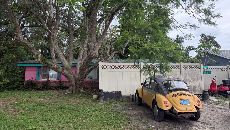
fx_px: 165
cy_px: 53
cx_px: 115
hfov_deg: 69.9
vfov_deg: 42.7
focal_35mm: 27
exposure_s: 1/849
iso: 100
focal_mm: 6.76
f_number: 1.78
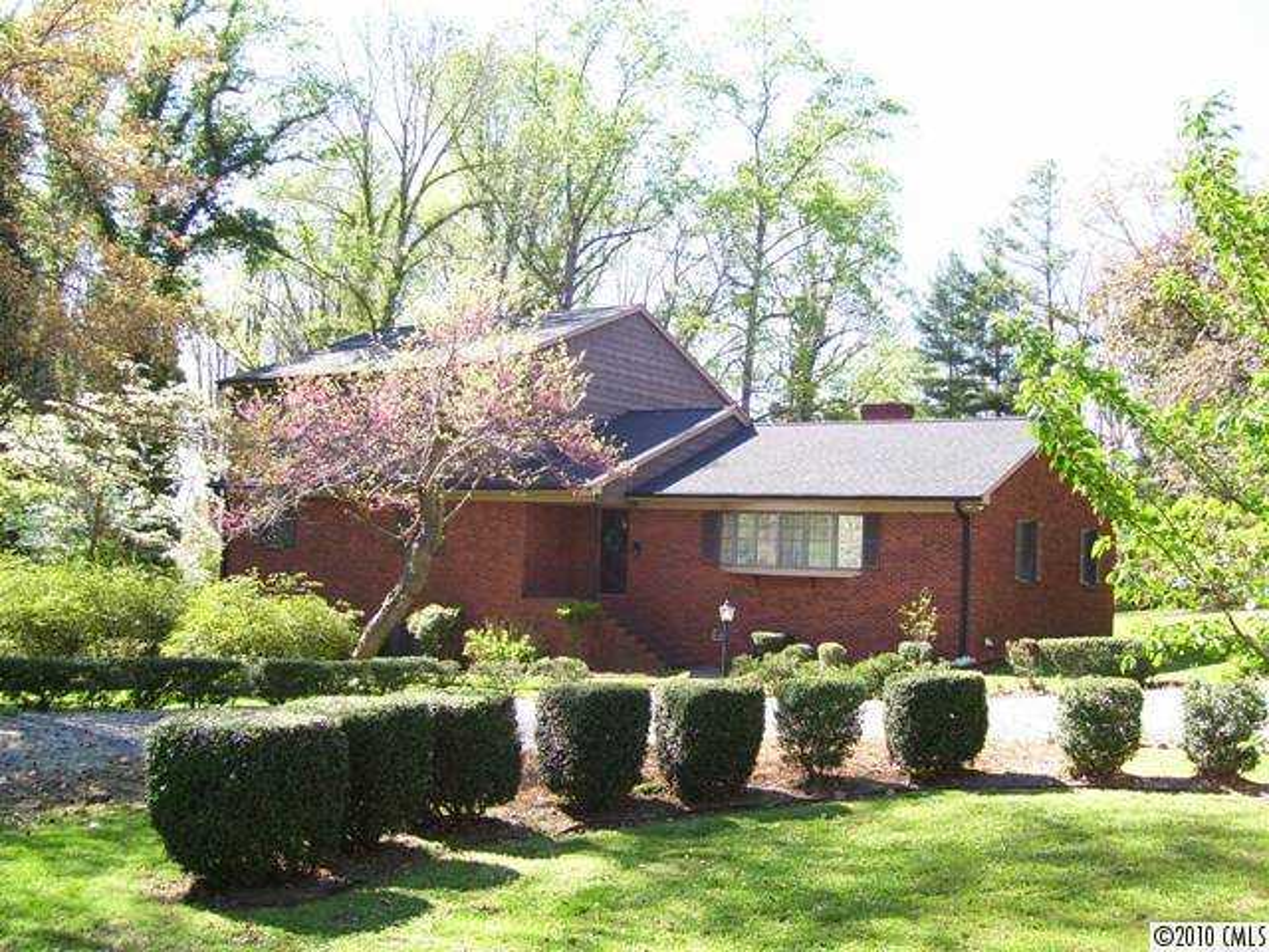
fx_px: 1320
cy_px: 476
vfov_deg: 39.7
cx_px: 634
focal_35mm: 36
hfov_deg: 51.4
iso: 80
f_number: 2.7
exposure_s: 1/250
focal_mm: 6
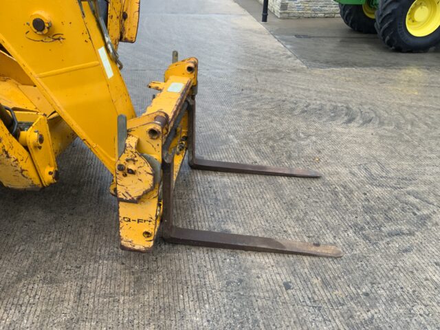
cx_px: 220
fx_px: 369
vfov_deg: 48.2
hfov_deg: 61.7
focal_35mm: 29
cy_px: 165
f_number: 1.8
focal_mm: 3
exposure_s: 1/122
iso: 25
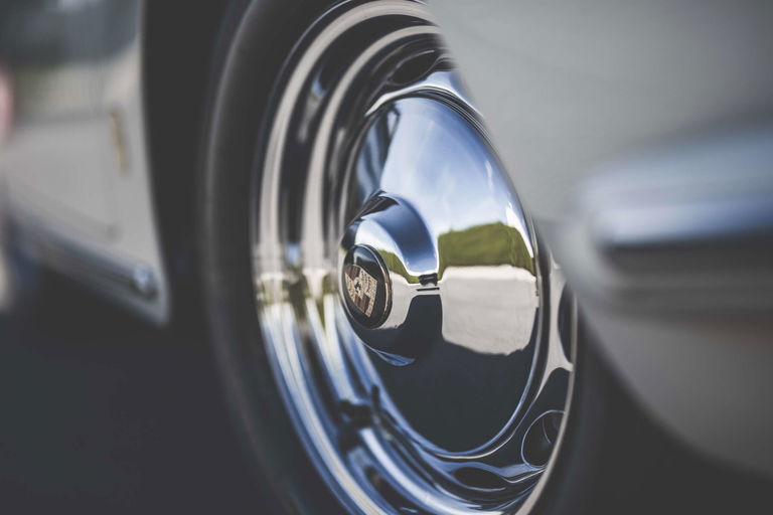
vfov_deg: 16.1
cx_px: 386
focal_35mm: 85
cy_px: 258
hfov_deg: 23.9
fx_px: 1825
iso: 100
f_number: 1.4
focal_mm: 85
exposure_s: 1/1250
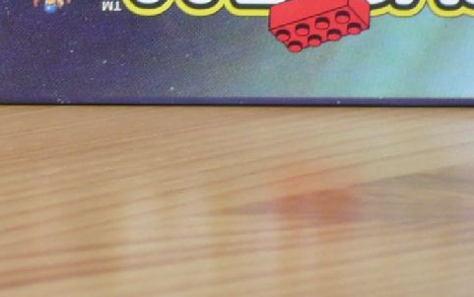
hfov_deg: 13.3
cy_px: -16
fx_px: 1964
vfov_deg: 8.6
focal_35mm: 152
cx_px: -149
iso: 100
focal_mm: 5.8
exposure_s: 1/20
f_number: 2.8
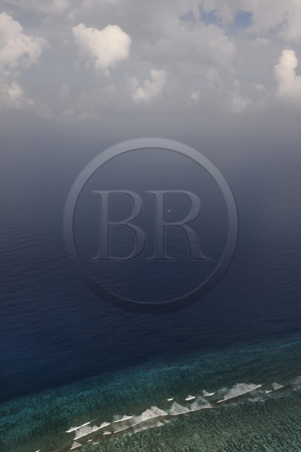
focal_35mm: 31
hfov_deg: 42.3
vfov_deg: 60.3
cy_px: 226
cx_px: 150
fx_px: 389
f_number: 9
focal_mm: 31
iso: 200
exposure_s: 1/500
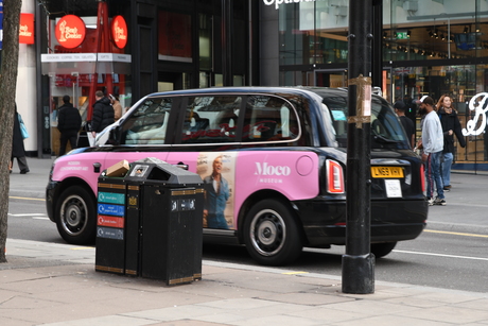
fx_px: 1424
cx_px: 244
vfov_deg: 13.1
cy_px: 163
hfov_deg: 19.5
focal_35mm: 105
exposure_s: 1/100
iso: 250
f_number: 6.3
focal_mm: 70
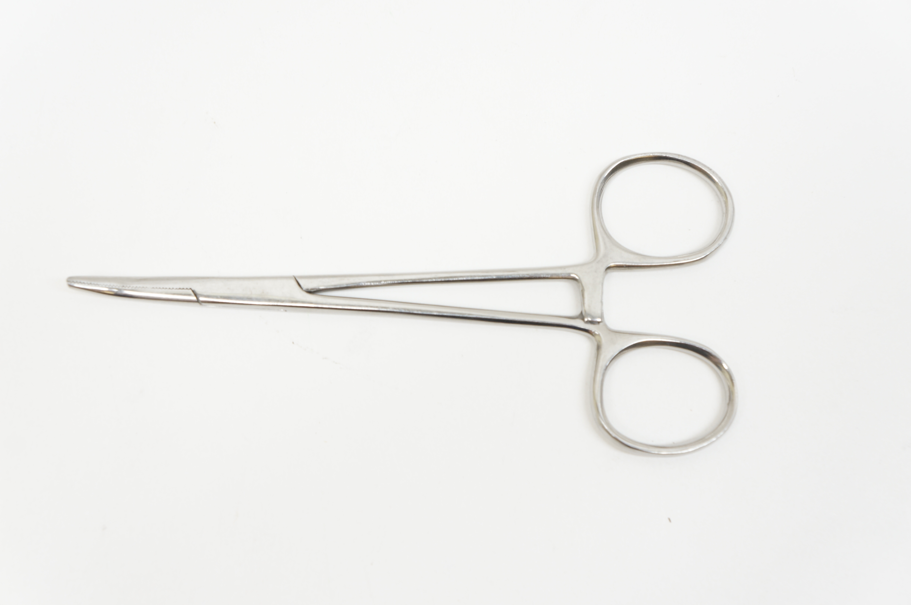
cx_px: 456
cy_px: 302
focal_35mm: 54
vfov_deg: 25.0
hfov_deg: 36.9
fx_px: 1365
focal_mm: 36
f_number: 6.3
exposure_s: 1/40
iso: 400
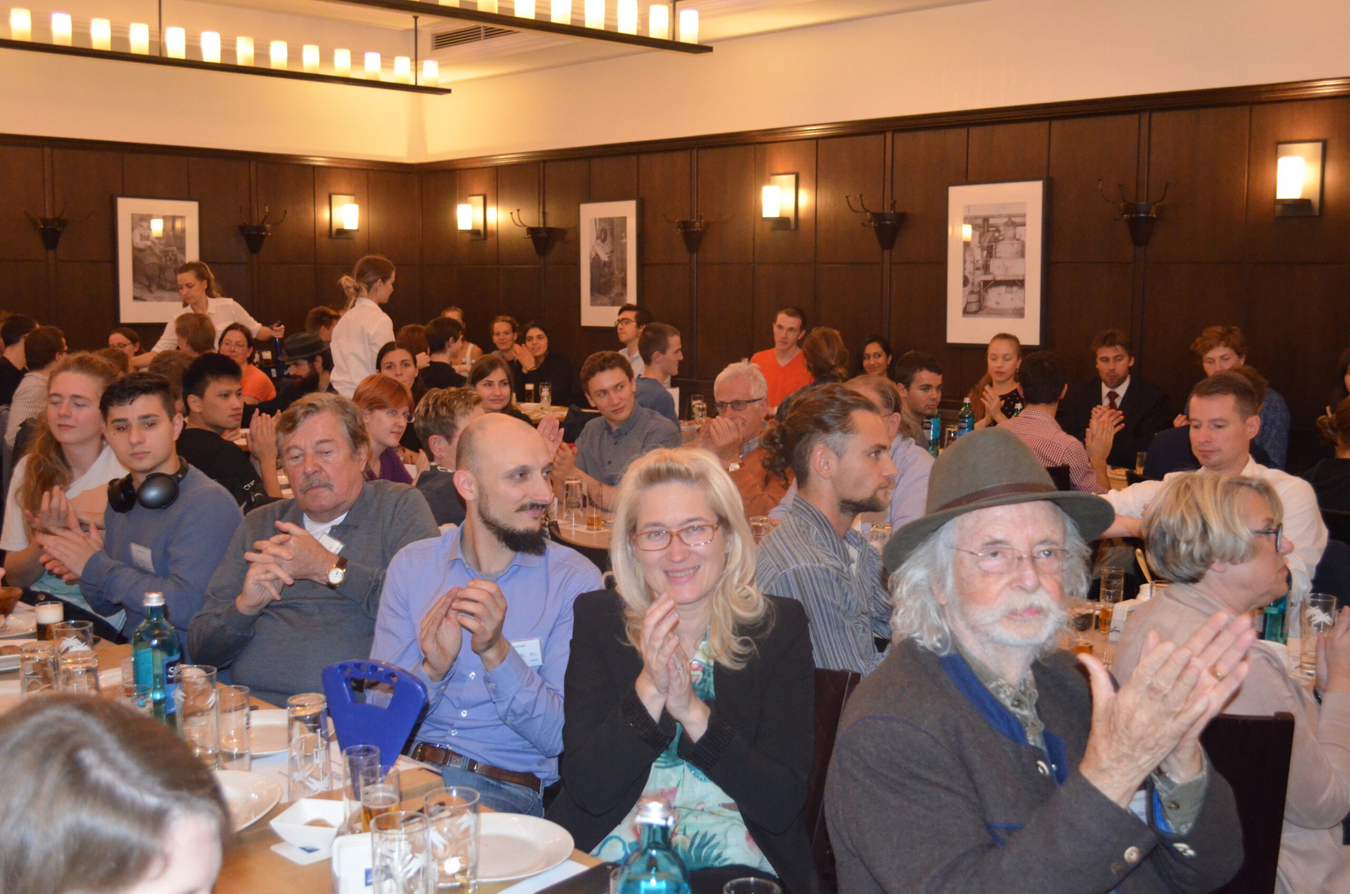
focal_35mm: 39
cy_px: 447
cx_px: 675
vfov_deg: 34.1
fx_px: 1460
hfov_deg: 49.6
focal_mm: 26
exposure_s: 1/60
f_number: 4.2
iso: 3200
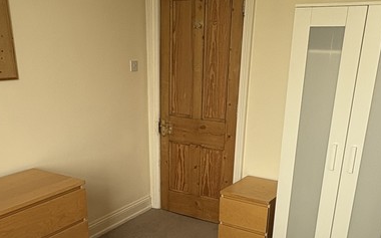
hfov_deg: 49.3
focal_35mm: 40
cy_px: 224
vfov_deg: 30.2
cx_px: 184
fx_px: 415
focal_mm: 2.22
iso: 64
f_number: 2.2
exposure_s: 1/99
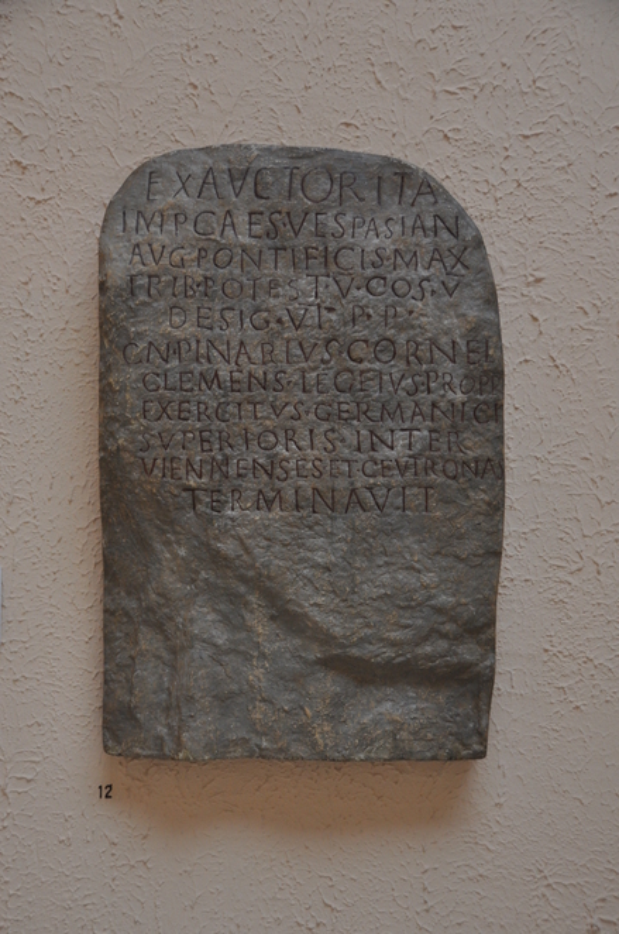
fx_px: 1359
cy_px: 467
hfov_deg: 25.7
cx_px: 310
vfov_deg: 37.9
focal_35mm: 52
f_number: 4.2
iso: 640
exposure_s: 1/60
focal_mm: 35
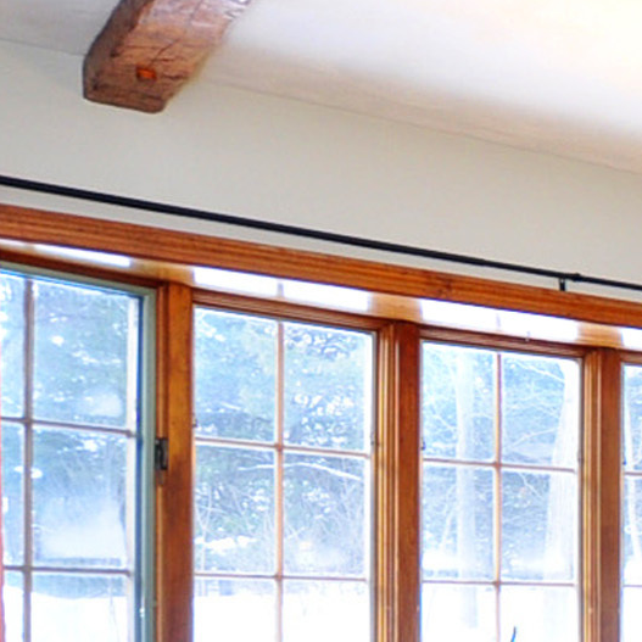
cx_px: 1277
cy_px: 616
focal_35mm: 70
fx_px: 1469
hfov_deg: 17.6
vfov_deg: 23.8
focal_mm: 10
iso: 250
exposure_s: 1/100
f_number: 4
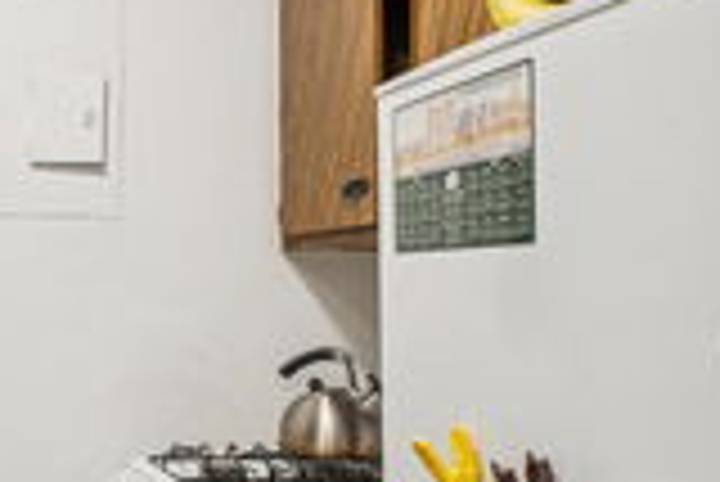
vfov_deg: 29.8
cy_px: 297
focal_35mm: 45
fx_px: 901
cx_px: -126
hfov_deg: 35.2
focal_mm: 10
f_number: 8
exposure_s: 1/7
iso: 250
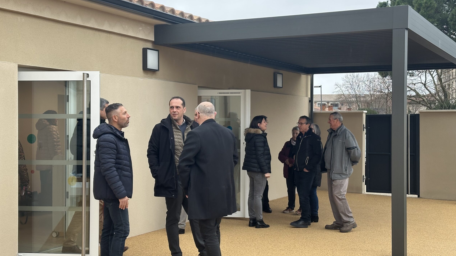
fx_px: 641
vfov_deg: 22.6
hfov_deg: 39.2
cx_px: 230
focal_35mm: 53
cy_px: 129
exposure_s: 1/152
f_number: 1.78
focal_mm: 6.86
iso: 80
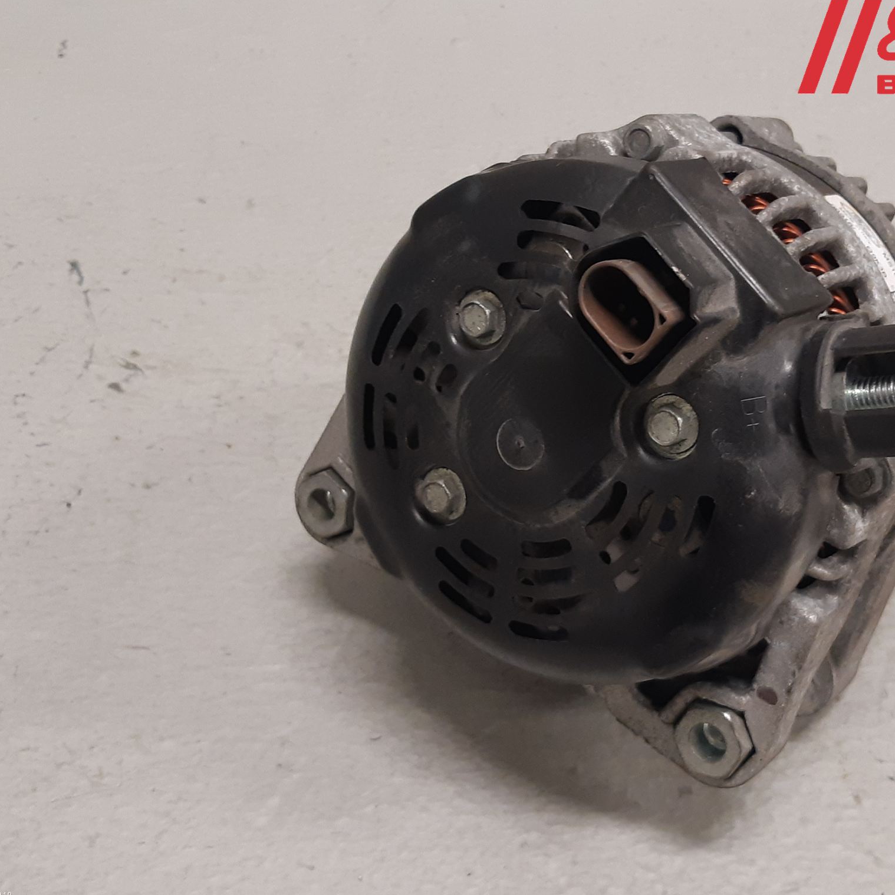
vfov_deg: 52.5
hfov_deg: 52.0
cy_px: 447
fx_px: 907
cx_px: 556
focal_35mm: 31
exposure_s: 1/50
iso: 160
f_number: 1.7
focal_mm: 3.93
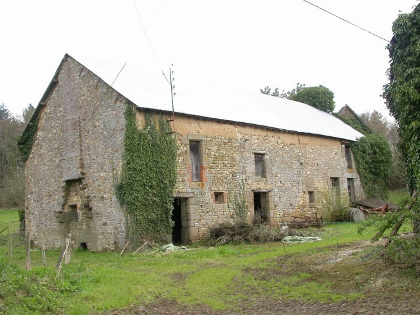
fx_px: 570
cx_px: 208
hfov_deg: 40.4
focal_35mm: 47
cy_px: 161
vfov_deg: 30.9
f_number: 5.6
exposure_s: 1/159
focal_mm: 9.5
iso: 100
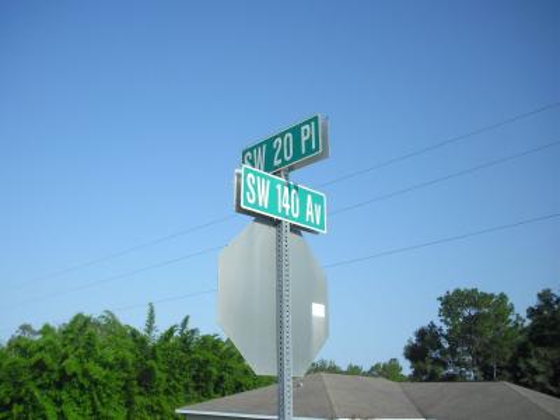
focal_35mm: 38
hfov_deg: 49.0
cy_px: 210
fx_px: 615
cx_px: 280
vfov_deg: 37.7
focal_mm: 6.2
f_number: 8
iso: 100
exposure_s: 1/250
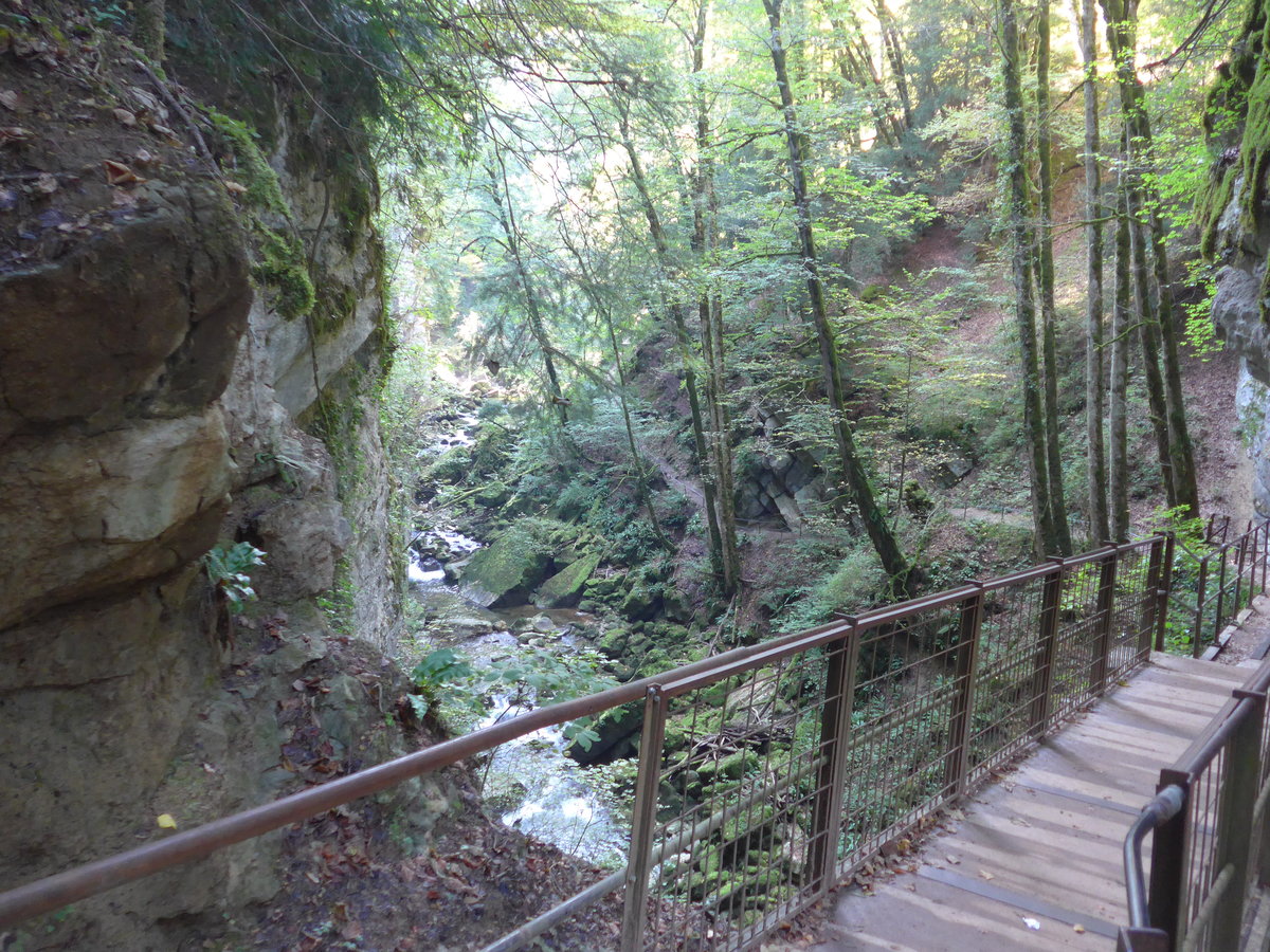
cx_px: 635
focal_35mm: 29
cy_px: 476
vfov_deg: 48.2
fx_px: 1064
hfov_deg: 61.7
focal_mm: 6
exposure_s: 1/40
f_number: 2
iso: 400
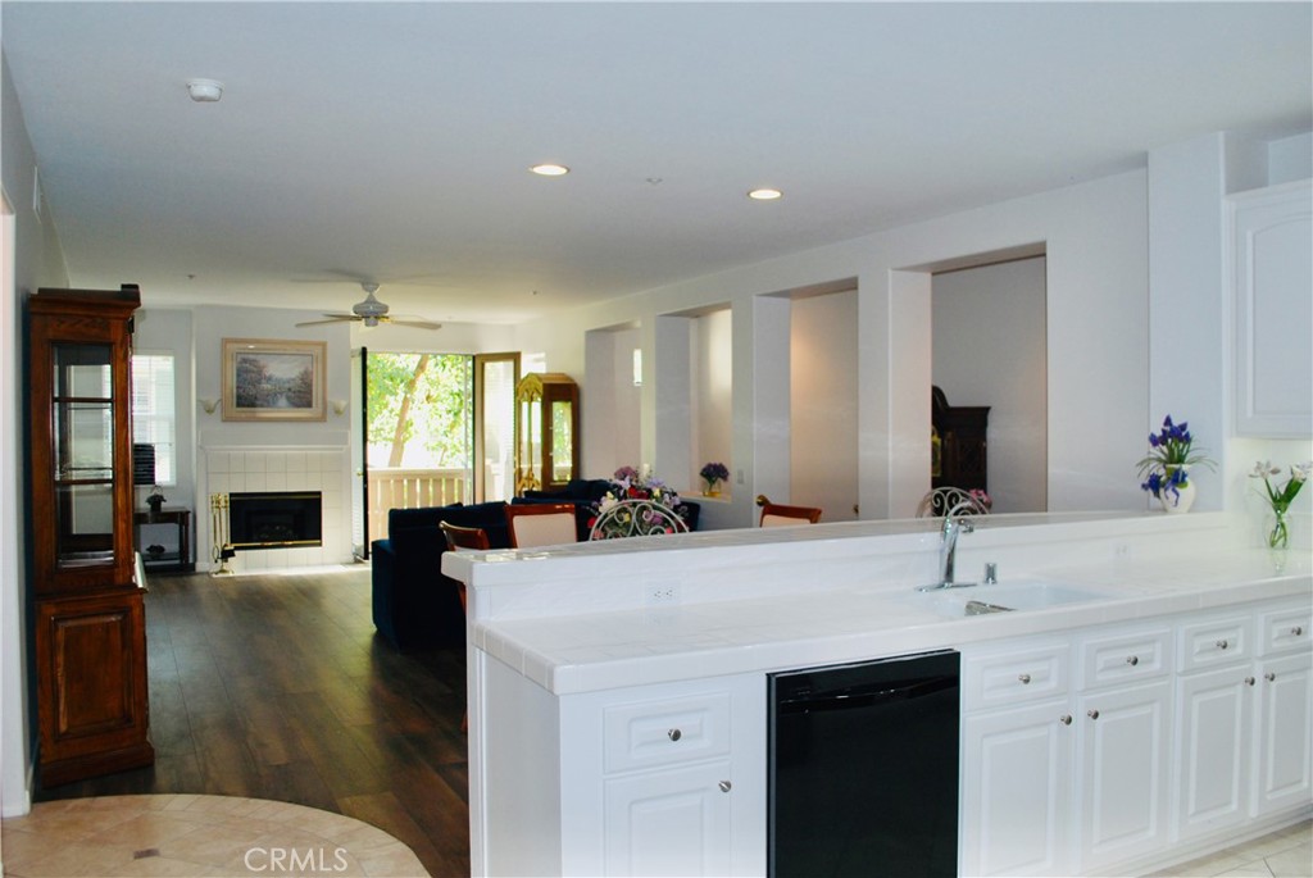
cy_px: 439
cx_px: 656
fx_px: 986
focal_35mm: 27
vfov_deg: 48.0
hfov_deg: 67.3
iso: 200
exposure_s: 1/60
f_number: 3.5
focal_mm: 18
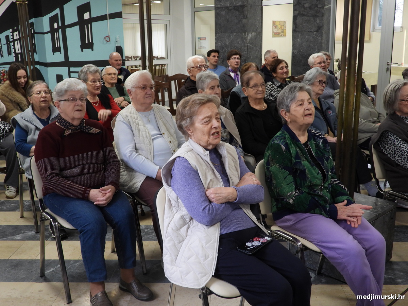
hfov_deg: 49.0
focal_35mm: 38
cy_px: 153
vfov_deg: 37.7
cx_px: 204
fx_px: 448
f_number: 3.2
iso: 200
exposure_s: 1/30
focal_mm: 6.8
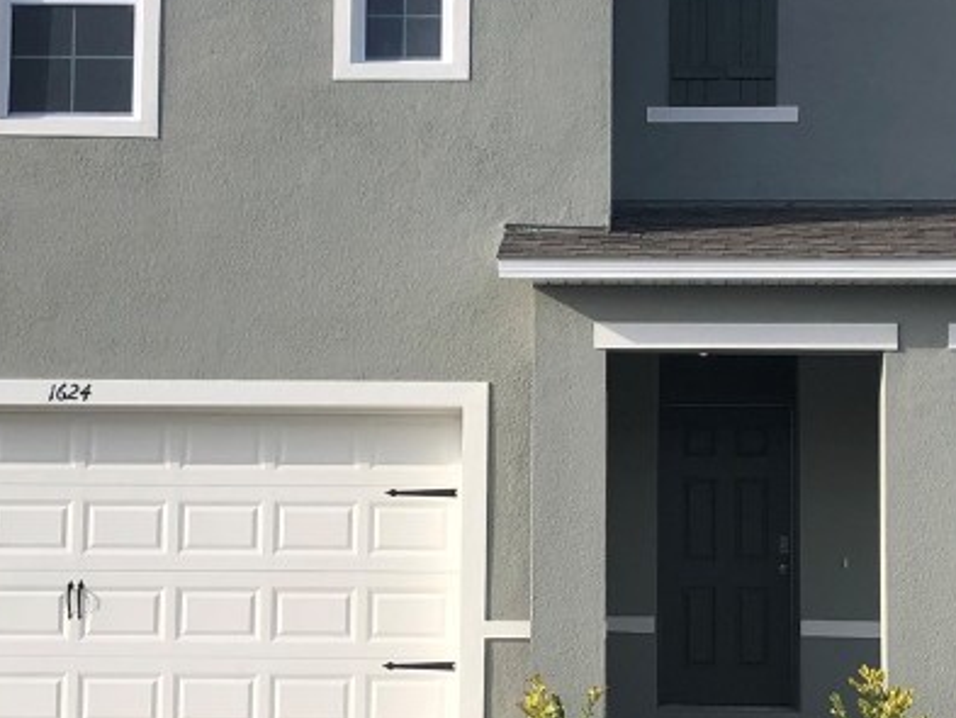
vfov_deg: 20.2
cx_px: 523
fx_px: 2017
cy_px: 411
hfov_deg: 26.7
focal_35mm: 73
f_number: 1.8
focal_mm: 4
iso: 20
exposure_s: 1/1279
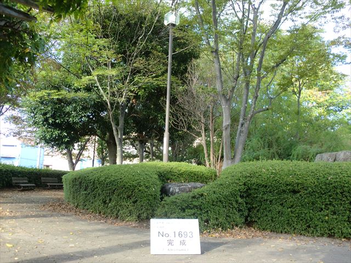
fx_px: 355
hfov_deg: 52.6
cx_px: 176
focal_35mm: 35
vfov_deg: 40.7
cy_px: 132
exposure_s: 1/60
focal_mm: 6.3
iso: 64
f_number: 3.1
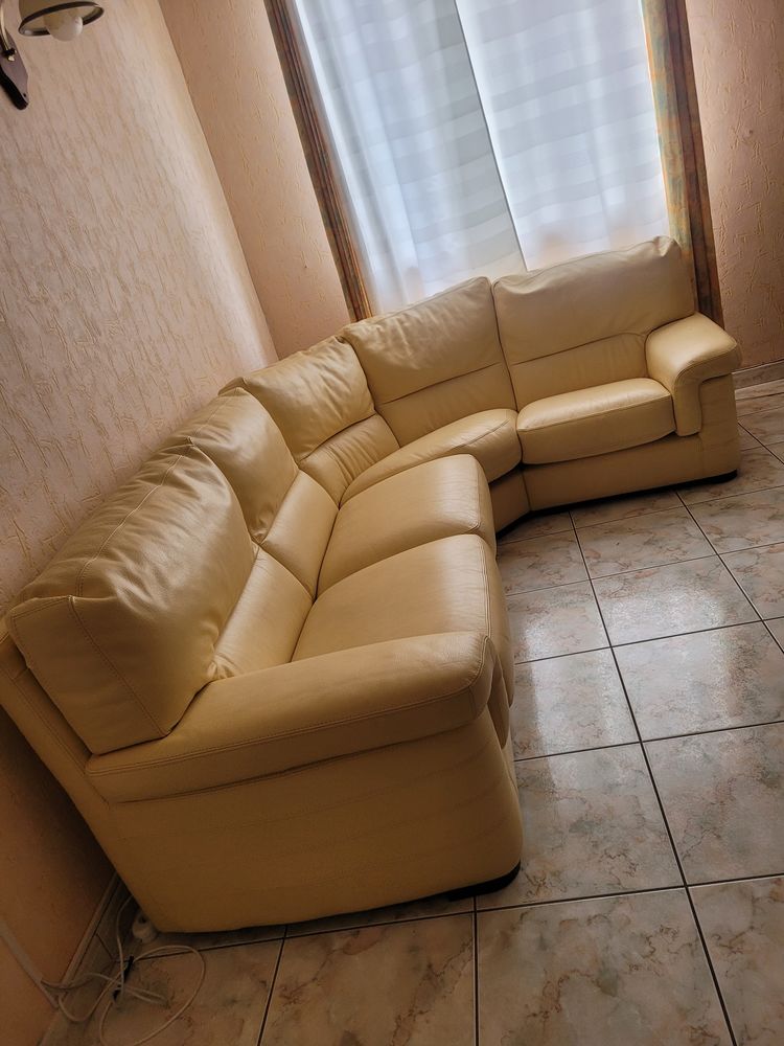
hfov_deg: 53.1
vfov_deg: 67.3
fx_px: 785
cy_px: 523
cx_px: 392
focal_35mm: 26
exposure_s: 1/100
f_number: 1.8
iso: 125
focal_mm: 5.4
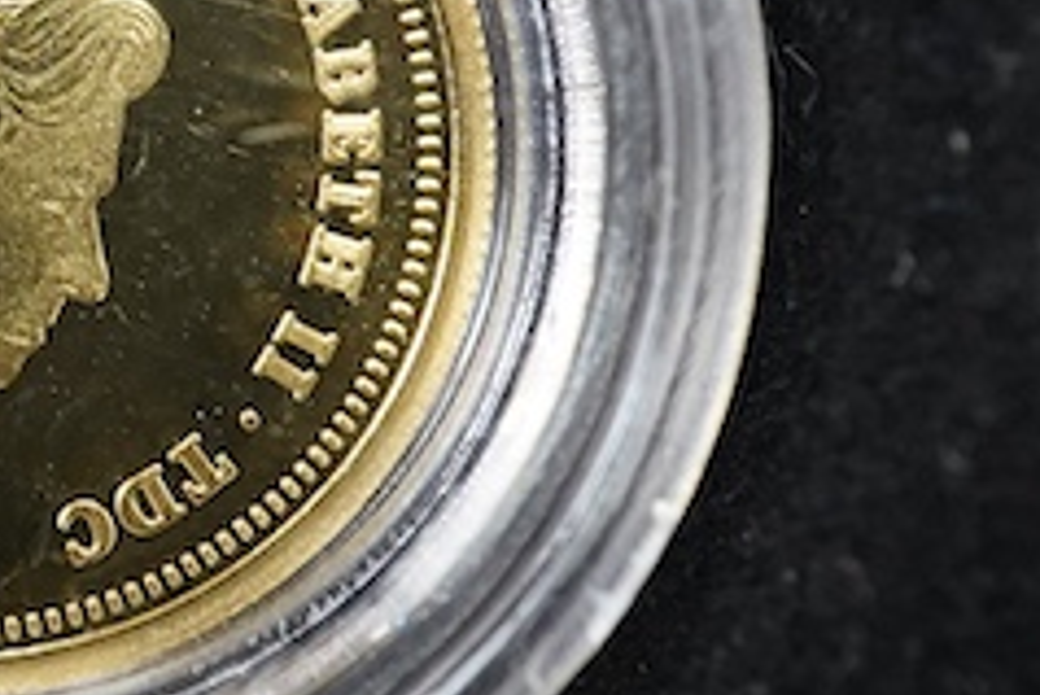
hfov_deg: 11.8
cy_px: 57
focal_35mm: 170
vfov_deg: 8.1
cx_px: -223
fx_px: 4914
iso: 2500
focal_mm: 30
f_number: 9
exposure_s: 1/60
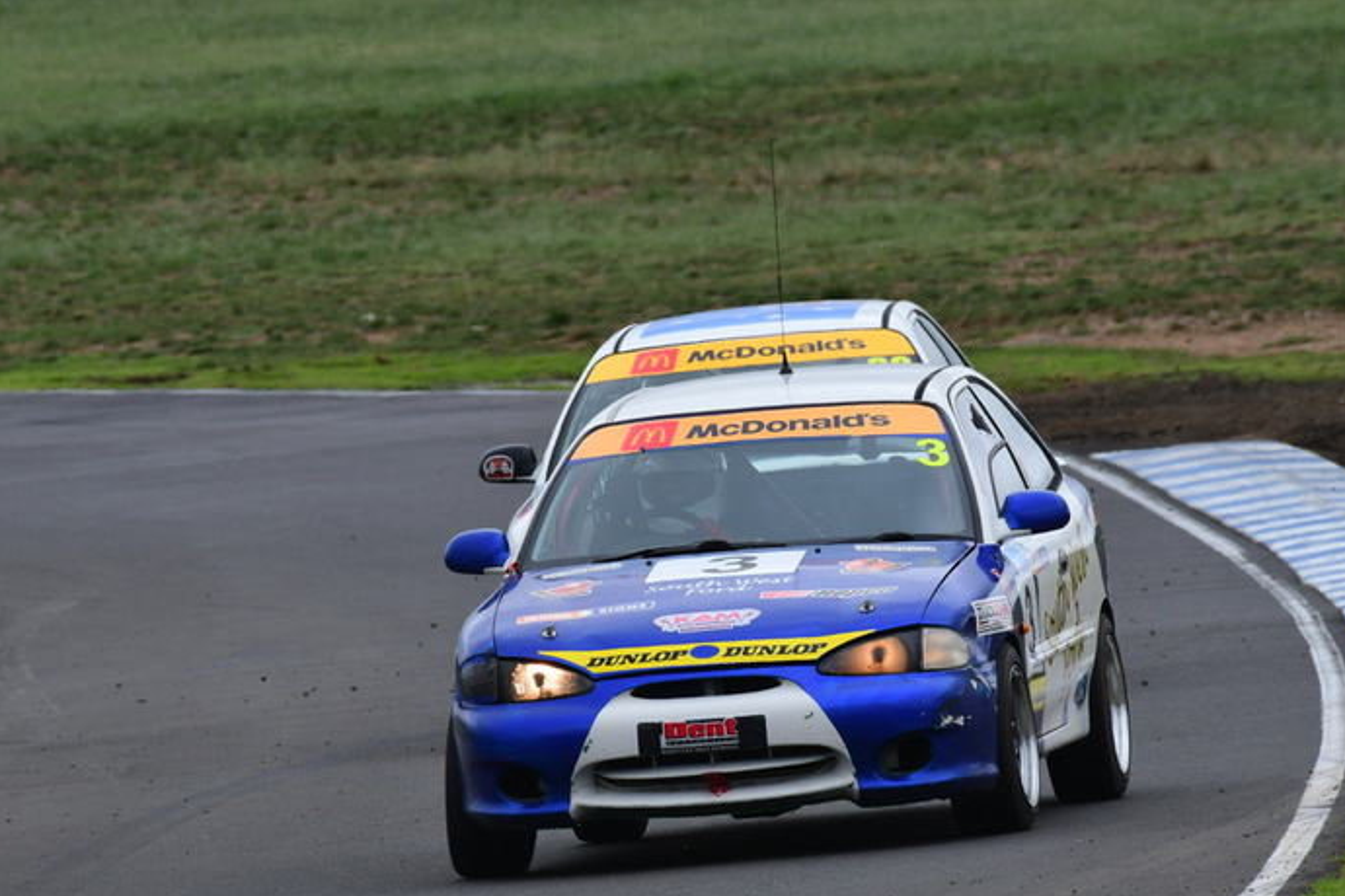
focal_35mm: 870
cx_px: 618
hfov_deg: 2.4
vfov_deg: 1.6
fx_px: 32502
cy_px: 456
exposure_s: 1/640
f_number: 13
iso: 640
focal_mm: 500
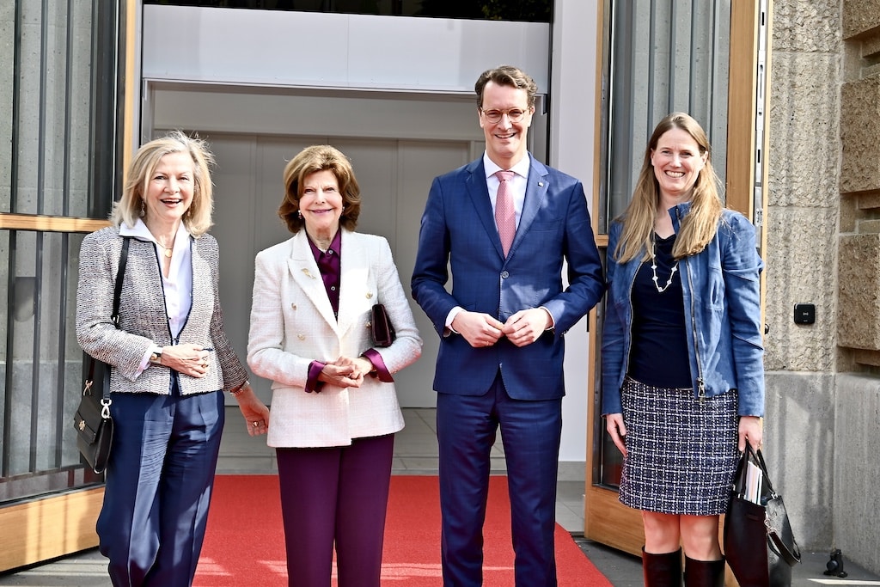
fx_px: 1076
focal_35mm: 44
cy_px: 294
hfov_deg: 44.5
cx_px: 440
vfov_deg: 30.5
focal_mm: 44
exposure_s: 1/250
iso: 100
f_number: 4.5
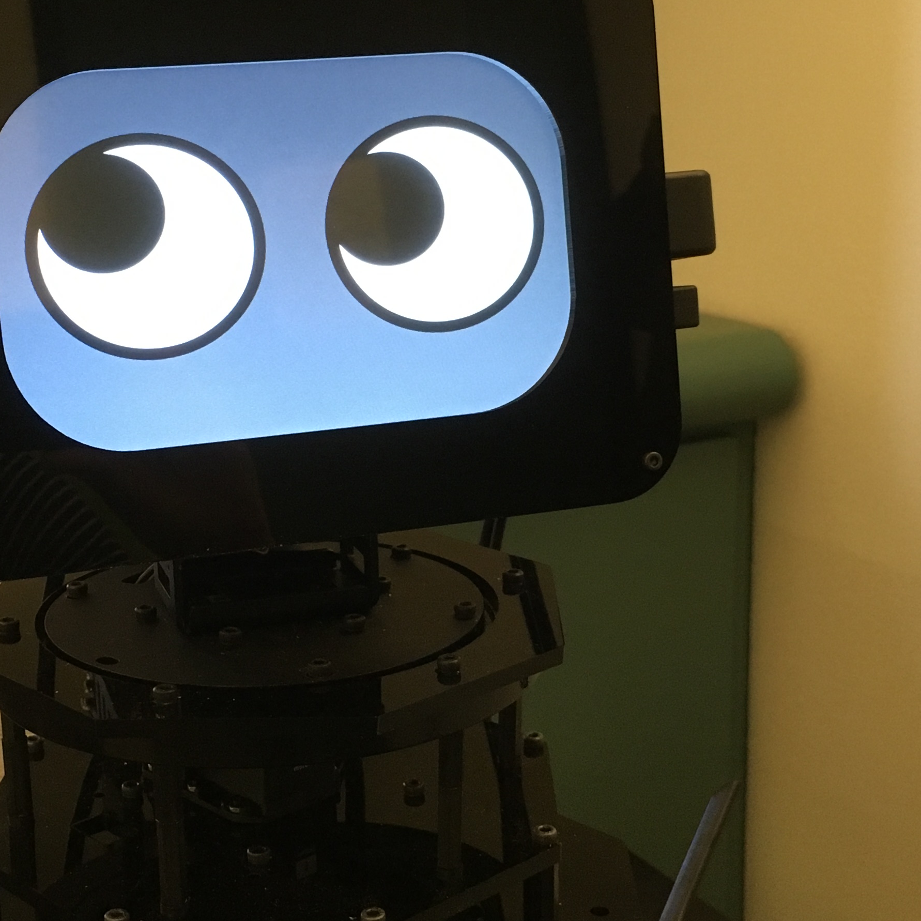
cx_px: 369
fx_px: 1746
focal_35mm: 58
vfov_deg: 29.5
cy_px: 482
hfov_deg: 29.5
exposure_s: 1/30
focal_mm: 4.15
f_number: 2.2
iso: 160
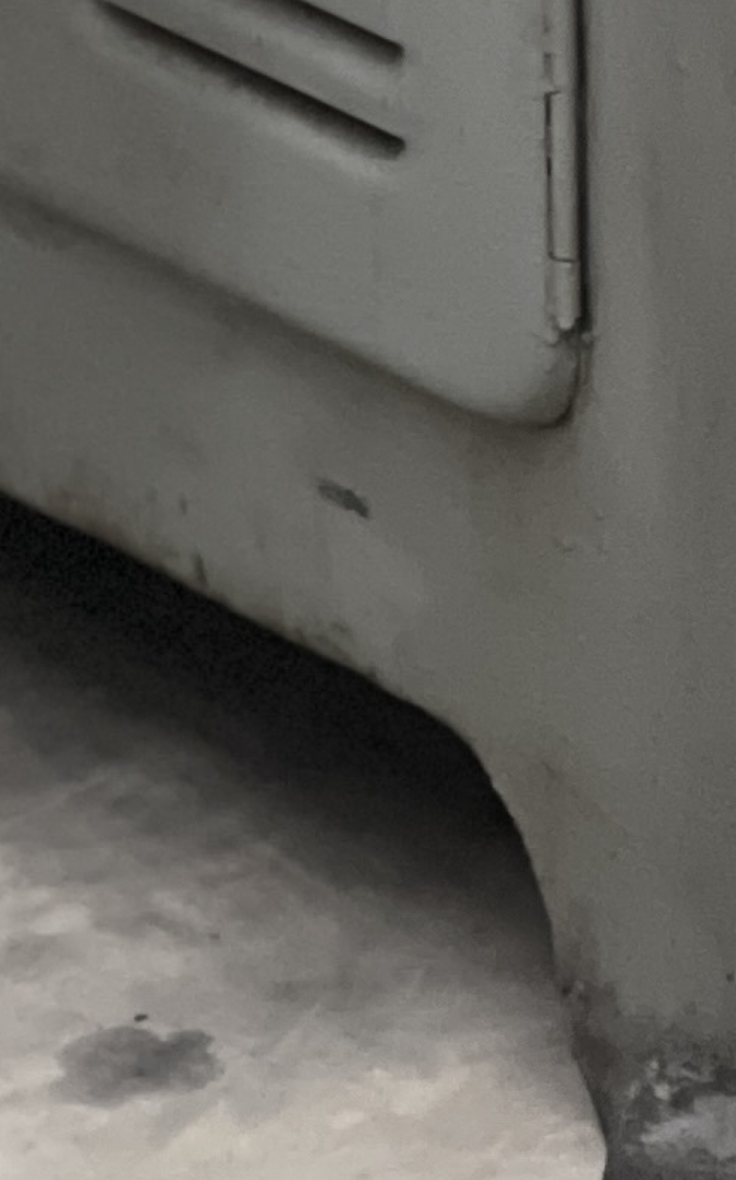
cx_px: 967
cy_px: -1458
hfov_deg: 3.7
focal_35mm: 350
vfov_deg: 5.8
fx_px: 11245
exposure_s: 1/40
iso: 320
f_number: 2.2
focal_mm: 7.5
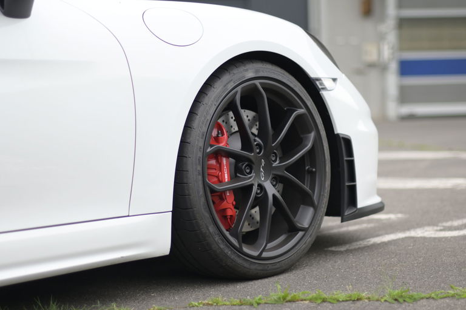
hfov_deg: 27.0
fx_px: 971
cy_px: 155
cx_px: 233
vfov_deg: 18.2
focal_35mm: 75
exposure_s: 1/4000
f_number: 1.4
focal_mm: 50
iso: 320
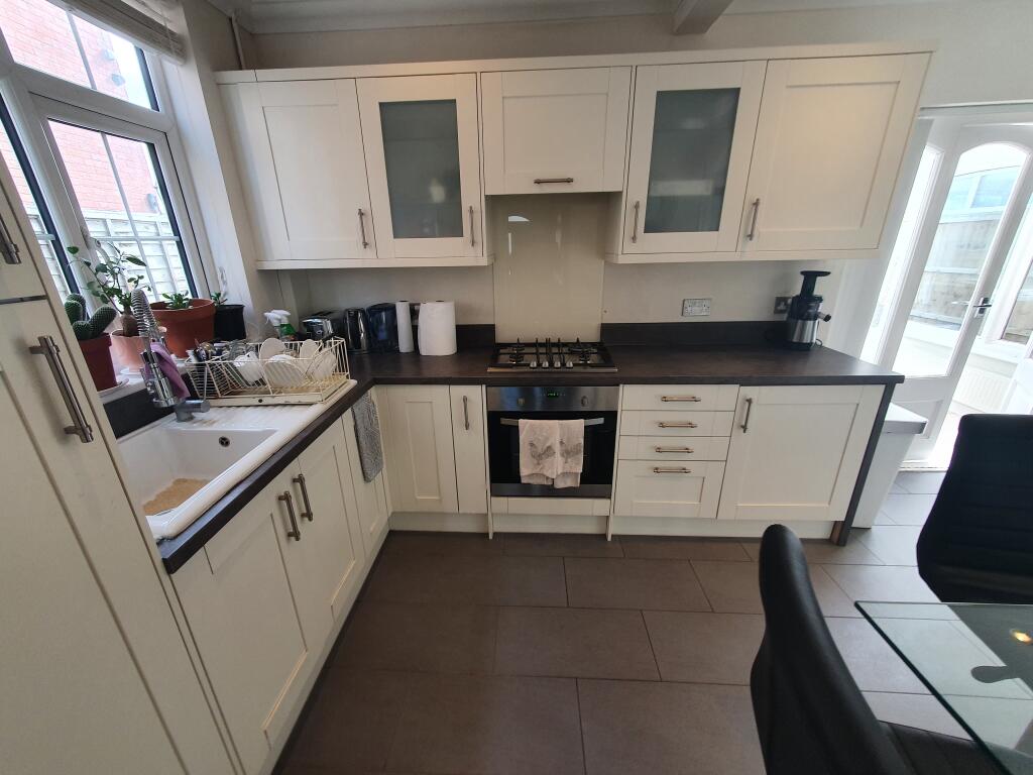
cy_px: 388
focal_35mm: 13
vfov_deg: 89.9
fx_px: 388
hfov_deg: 106.2
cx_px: 516
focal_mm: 1.8
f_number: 2.2
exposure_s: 1/50
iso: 50
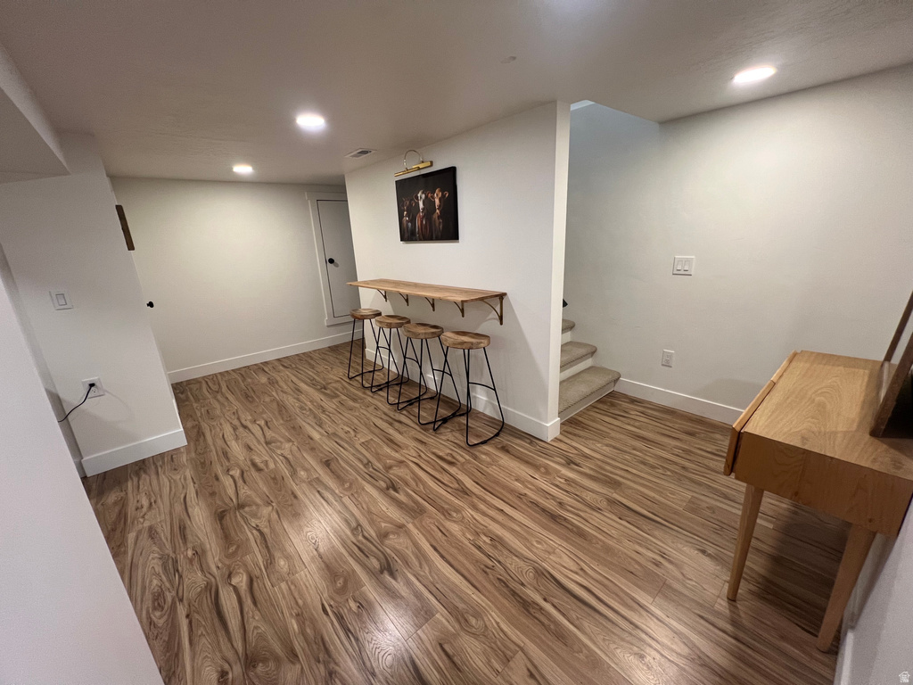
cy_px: 342
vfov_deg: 89.9
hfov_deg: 106.2
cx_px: 456
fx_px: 343
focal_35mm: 13
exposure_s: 1/60
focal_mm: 1.57
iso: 160
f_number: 1.8
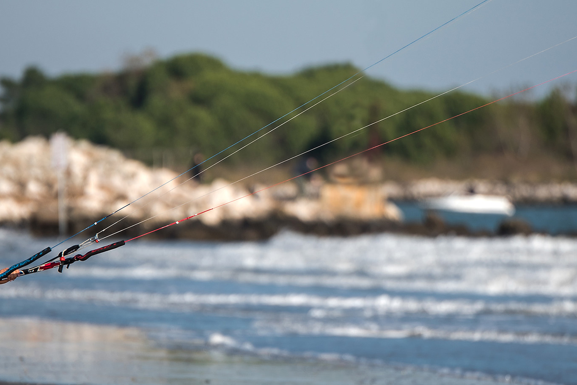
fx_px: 5641
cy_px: 251
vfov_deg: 3.9
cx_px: 160
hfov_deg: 5.9
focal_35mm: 352
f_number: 2.8
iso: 100
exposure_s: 1/3200
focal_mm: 200
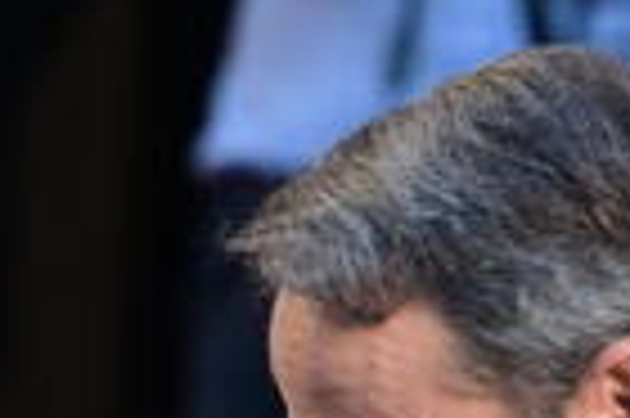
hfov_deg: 2.4
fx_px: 15277
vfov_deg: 1.6
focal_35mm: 874
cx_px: 90
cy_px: 823
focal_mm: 185
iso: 500
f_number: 5
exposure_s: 1/250
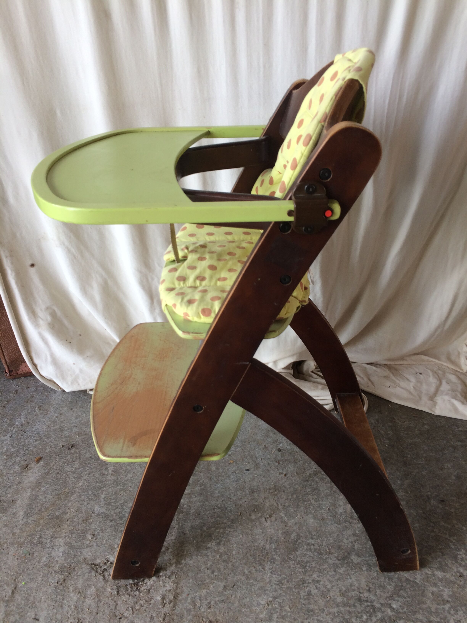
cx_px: 234
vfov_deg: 61.7
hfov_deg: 48.2
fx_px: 522
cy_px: 312
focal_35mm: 29
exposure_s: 1/50
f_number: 2.2
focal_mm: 4.15
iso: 32
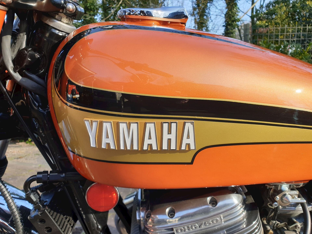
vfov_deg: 53.1
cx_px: 156
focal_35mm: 26
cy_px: 117
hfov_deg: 67.3
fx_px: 234
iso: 50
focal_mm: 4.3
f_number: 2.4
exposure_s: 1/435
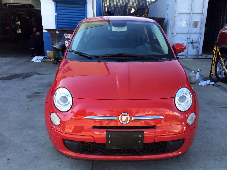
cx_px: 114
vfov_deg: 48.2
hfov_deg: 61.7
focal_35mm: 29
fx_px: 190
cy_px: 85
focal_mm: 4.15
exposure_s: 1/179
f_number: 2.2
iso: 32
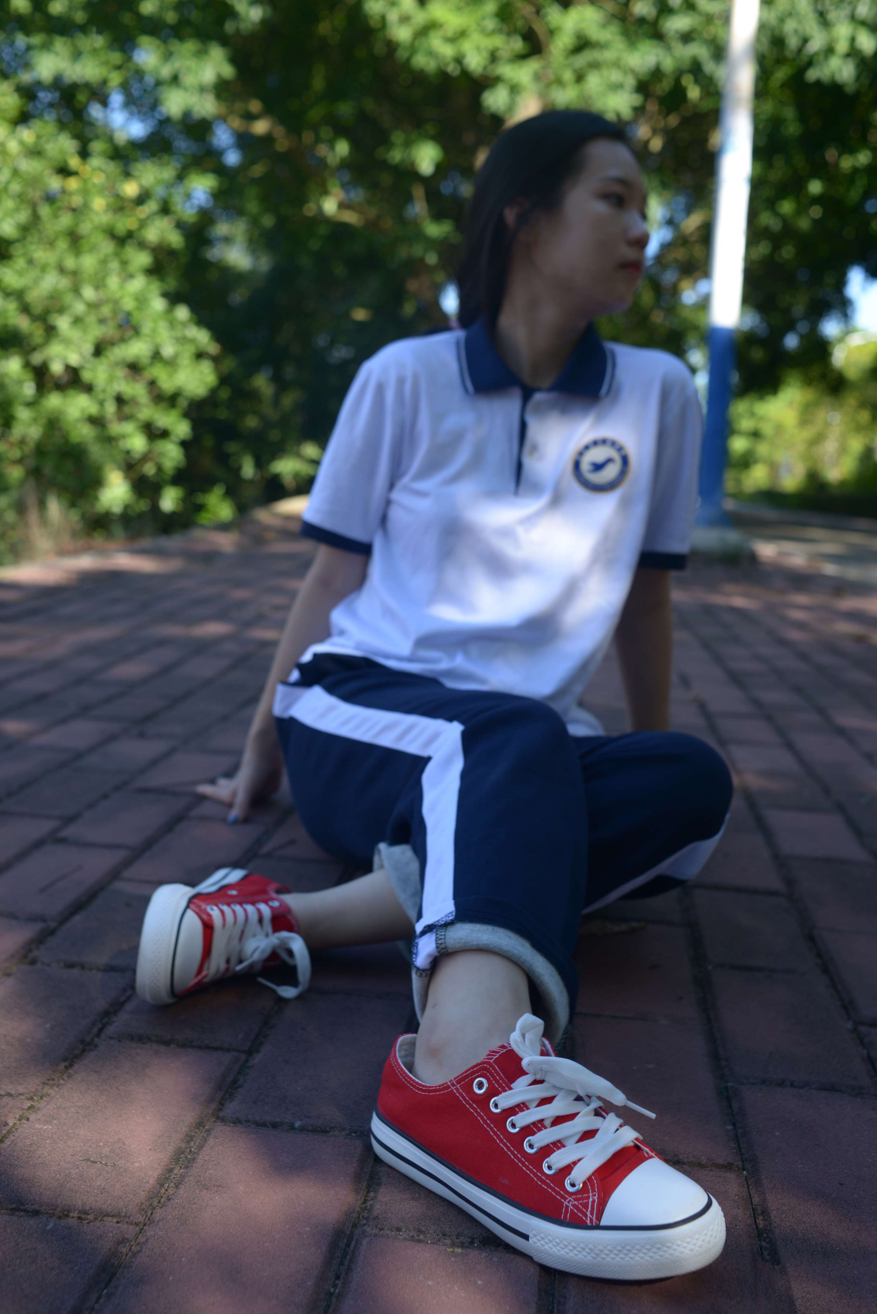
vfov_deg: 54.4
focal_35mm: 35
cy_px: 657
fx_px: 1278
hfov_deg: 37.9
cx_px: 438
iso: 250
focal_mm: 35
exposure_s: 1/320
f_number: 5.6
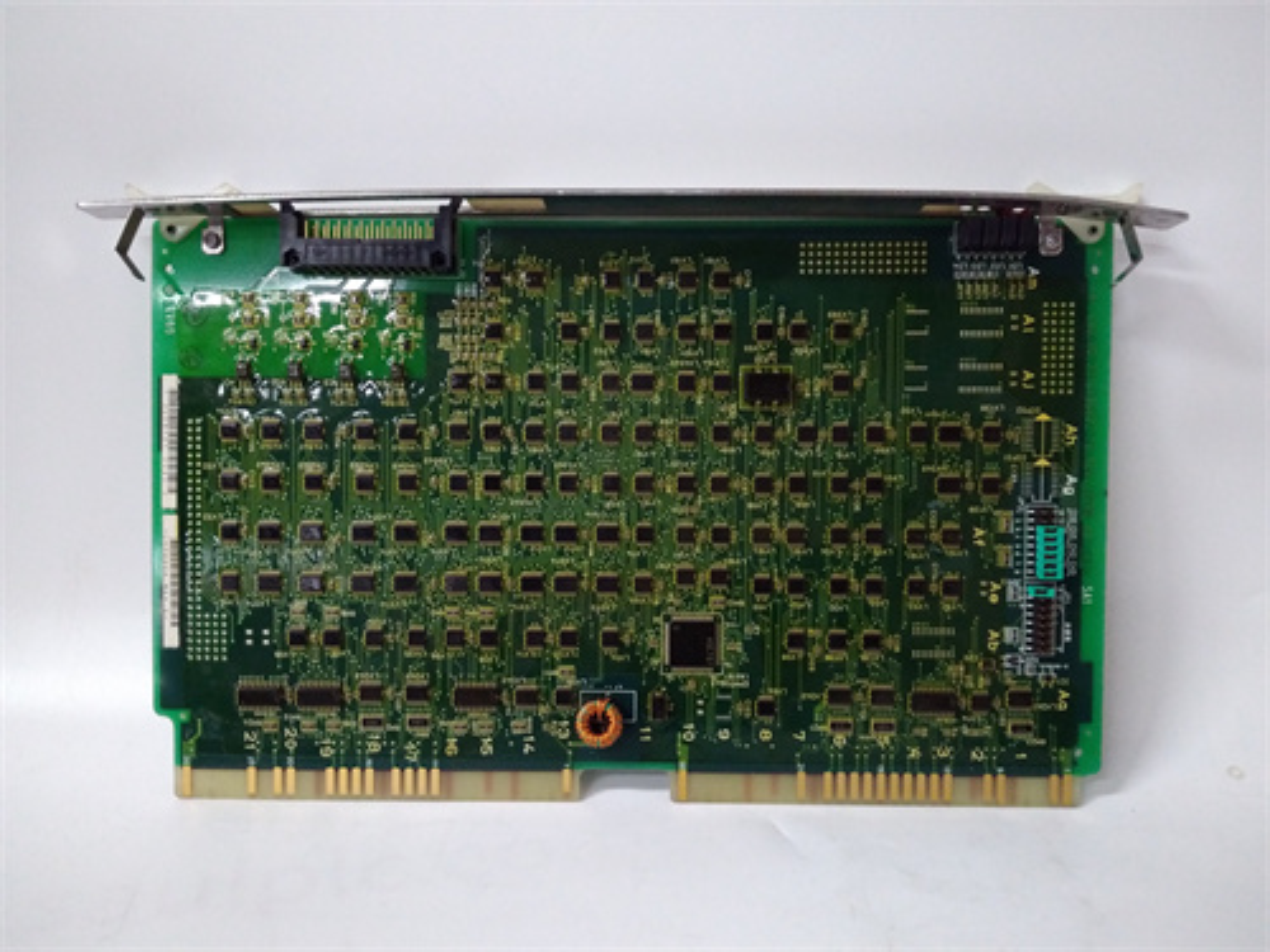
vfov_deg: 51.4
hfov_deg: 65.3
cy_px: 476
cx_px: 635
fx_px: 991
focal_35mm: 27
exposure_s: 1/33
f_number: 2
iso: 716
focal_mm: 3.79
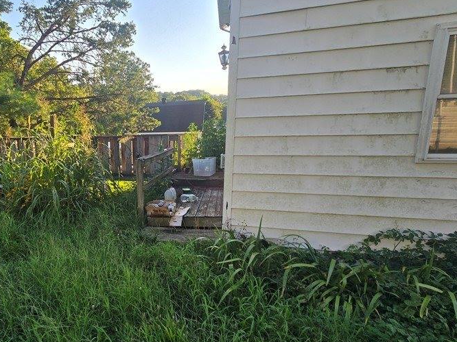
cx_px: 134
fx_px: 264
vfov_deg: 65.9
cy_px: 182
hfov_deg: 77.6
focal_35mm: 20
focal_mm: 2.2
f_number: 2.2
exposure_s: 1/433
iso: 50
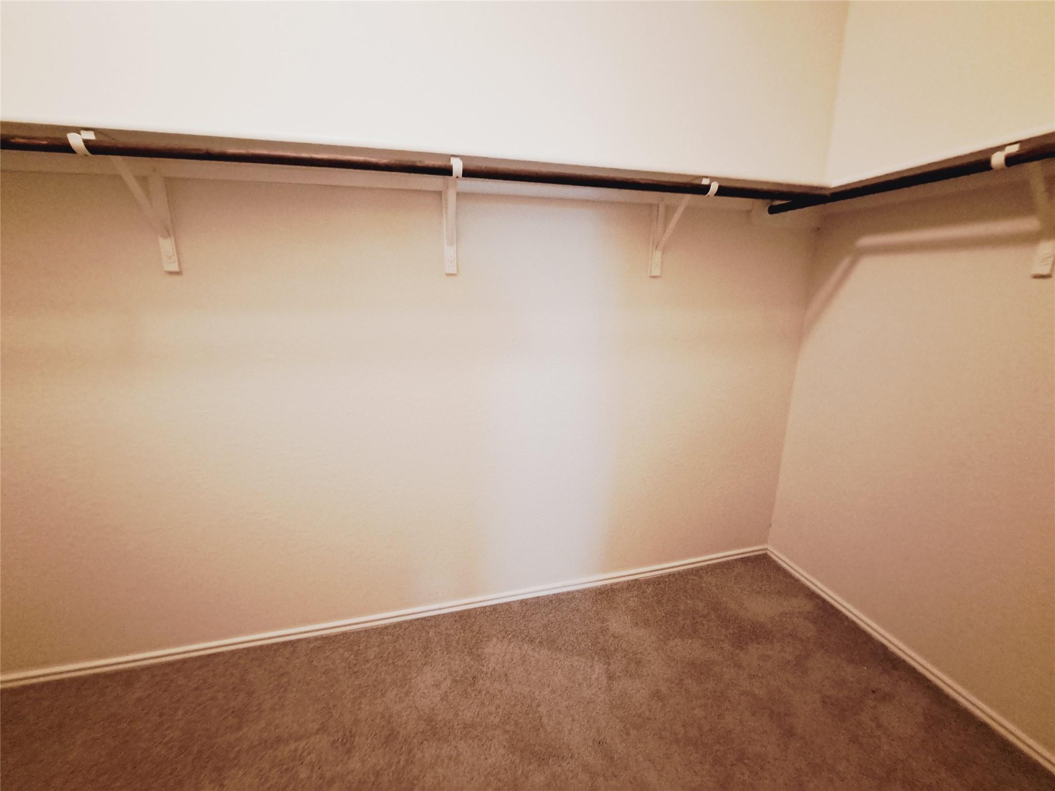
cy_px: 396
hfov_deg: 106.2
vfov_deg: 89.9
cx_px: 528
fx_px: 396
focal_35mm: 13
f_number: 2.2
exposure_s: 1/24
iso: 400
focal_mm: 1.74
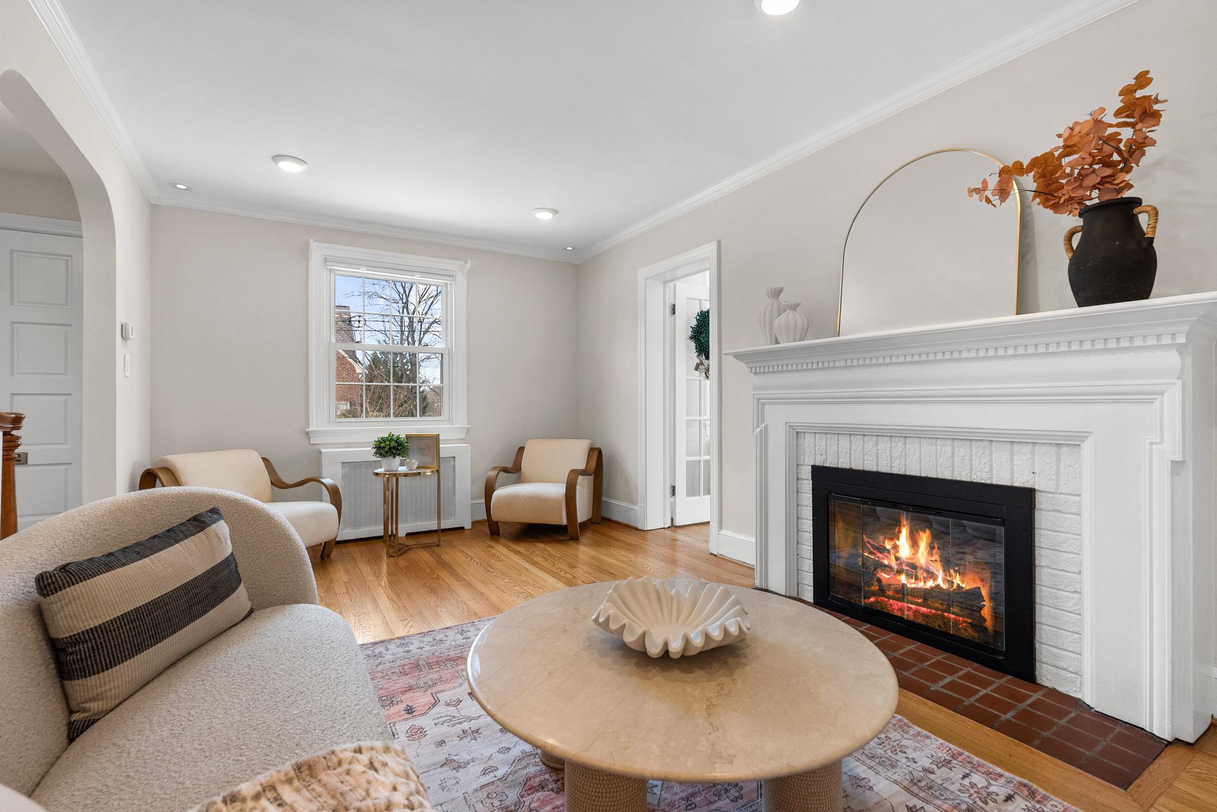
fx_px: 541
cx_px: 608
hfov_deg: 96.7
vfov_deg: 73.8
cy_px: 406
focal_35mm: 16
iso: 800
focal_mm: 16
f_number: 5.6
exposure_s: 1/25
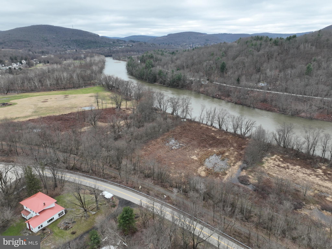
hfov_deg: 71.6
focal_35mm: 24
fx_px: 230
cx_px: 166
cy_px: 124
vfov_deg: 56.8
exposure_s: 1/500
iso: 200
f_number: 2.8
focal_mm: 12.29
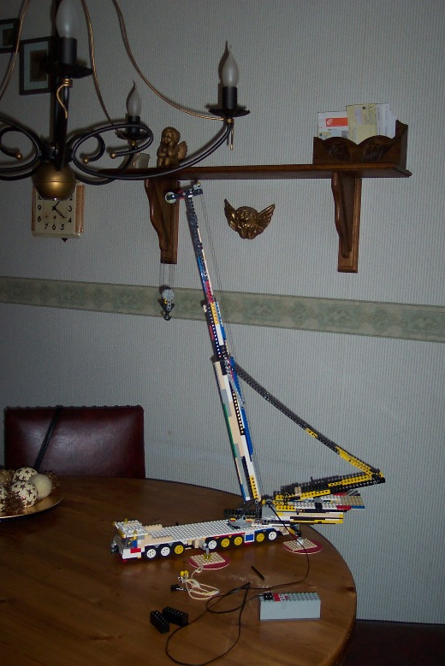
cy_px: 330
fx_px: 722
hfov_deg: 34.2
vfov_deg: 49.5
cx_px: 220
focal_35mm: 39
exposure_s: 1/30
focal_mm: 8
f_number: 2.8
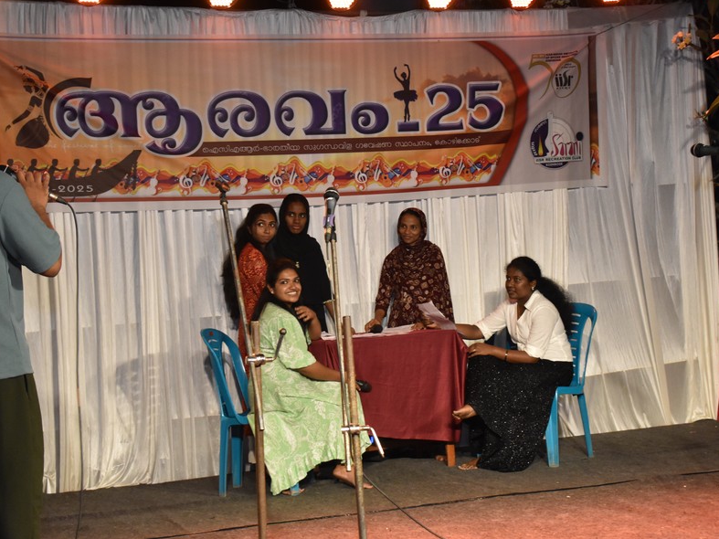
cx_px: 352
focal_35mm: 66
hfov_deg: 29.4
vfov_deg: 22.2
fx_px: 1371
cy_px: 266
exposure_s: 1/60
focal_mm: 40
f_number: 4.8
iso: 2200
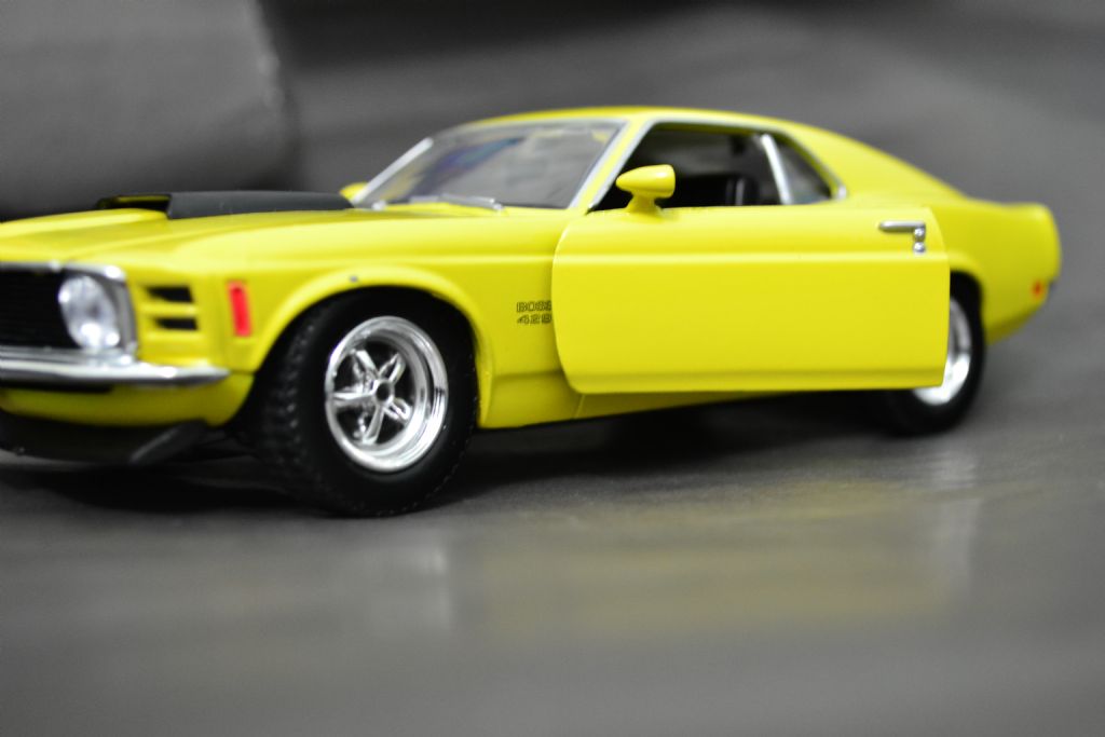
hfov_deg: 38.9
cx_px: 552
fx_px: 1566
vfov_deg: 26.5
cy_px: 368
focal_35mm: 51
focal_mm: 34
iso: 800
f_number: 5
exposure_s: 1
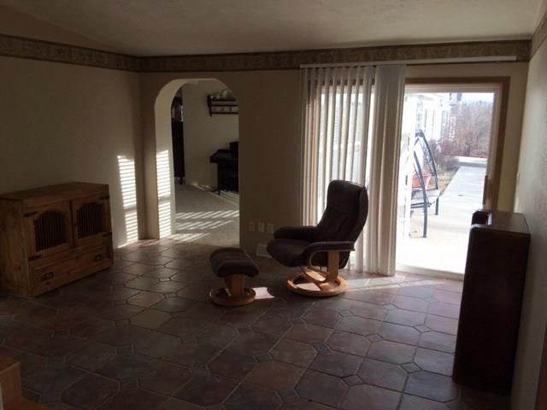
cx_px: 274
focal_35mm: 29
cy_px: 205
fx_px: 458
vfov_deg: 48.2
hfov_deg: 61.7
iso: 25
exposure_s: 1/275
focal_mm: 4.15
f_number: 2.2
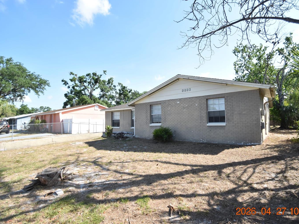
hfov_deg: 90.4
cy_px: 112
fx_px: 147
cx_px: 171
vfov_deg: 74.7
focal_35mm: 17
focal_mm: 10
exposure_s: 1/4000
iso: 800
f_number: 3.5
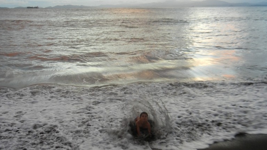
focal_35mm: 44
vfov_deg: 27.1
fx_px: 311
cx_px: 133
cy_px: 87
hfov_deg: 46.4
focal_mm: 5.4
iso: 400
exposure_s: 1/50.1
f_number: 3.5
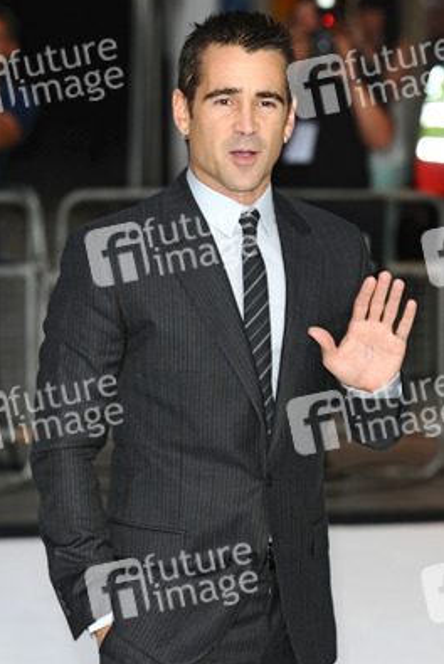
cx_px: 221
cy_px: 331
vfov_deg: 12.1
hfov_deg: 8.1
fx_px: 3139
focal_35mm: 170
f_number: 4
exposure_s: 1/160
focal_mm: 112
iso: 320
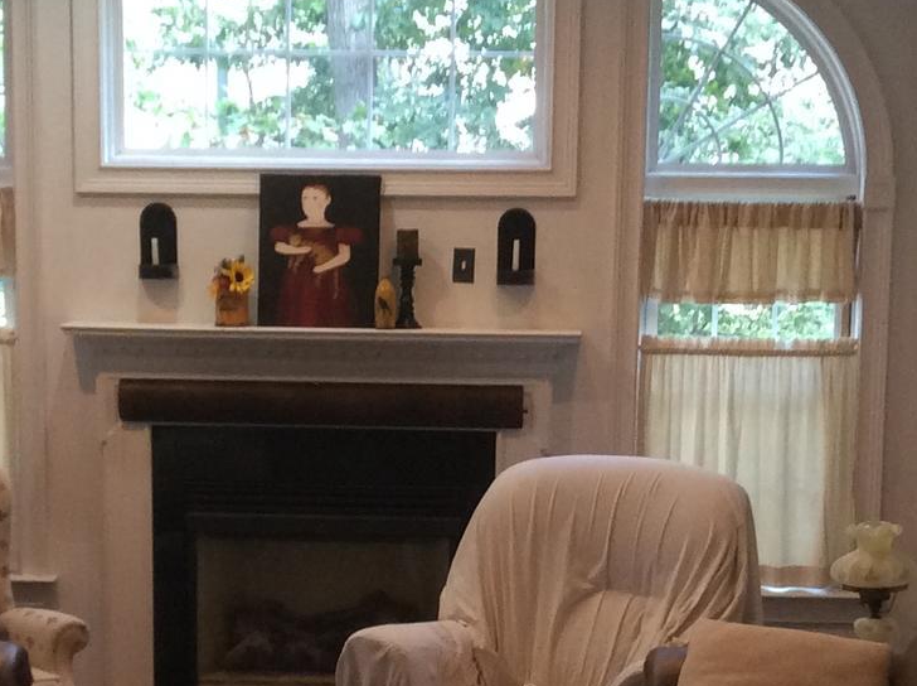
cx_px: 396
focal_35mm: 90
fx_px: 2381
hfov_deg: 21.8
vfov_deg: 16.2
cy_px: 567
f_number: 2.4
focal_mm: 3.3
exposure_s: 1/24
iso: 100
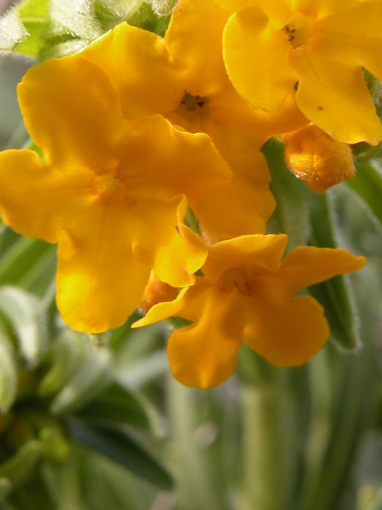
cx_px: 201
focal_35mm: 114
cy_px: 186
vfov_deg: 17.2
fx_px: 1677
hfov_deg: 13.0
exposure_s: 1/79.9
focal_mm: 21
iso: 100
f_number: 7.8
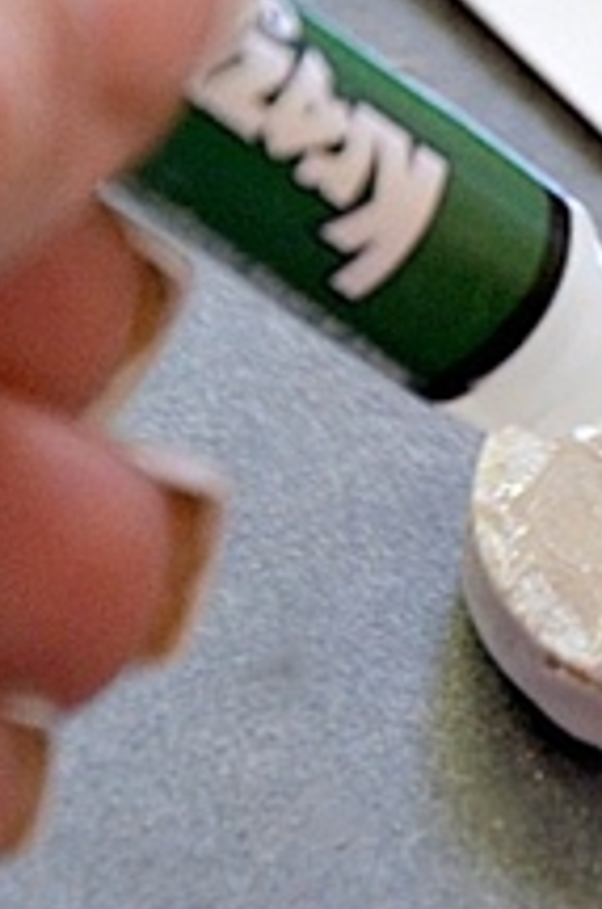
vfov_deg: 3.7
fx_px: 13880
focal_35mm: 551
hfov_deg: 2.5
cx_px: 876
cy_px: -116
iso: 1100
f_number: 5.6
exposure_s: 1/30
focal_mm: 105
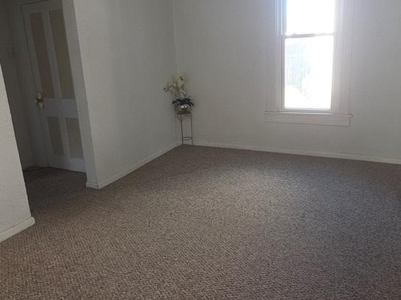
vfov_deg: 56.4
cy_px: 123
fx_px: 278
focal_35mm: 24
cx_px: 231
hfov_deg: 71.2
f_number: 1.9
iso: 100
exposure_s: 1/60
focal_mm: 2.2
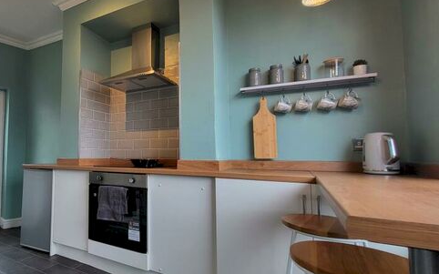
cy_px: 142
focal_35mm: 20
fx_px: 239
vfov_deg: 59.6
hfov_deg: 80.1
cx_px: 123
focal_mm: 1.74
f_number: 2.2
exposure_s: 1/50
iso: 50
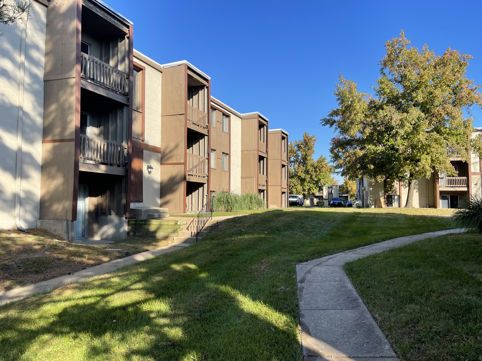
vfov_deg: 53.1
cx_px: 241
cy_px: 180
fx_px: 362
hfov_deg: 67.3
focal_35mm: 26
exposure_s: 1/2049
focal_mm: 5.1
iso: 32
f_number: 1.6
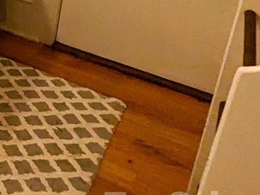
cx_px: -259
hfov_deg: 18.7
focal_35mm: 66
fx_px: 496
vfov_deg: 19.0
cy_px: -112
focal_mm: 2.35
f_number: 2.2
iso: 112
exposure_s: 1/30
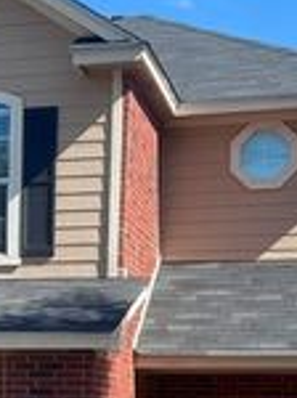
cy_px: 413
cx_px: -11
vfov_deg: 17.9
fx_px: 1228
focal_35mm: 107
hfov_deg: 13.6
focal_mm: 6.76
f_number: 1.78
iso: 80
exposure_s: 1/2959
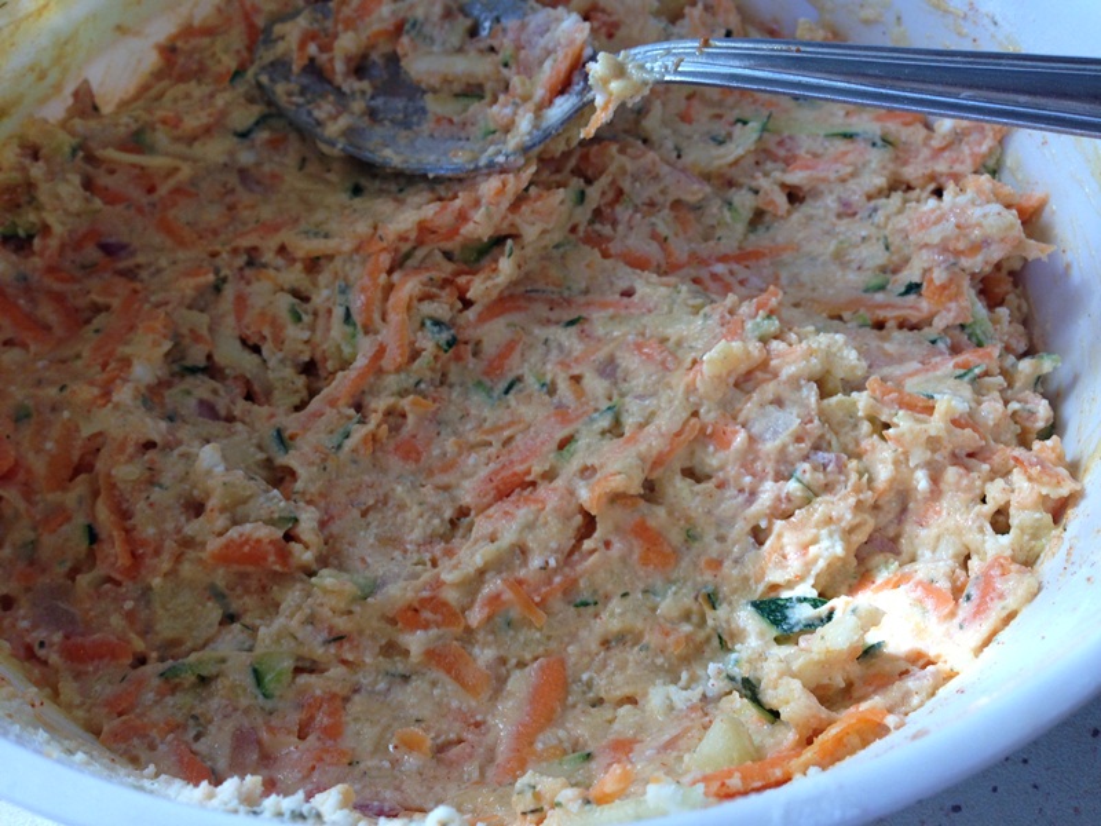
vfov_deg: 42.9
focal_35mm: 33
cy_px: 413
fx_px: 1050
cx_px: 550
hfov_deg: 55.4
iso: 80
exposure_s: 1/120
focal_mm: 4.12
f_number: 2.4
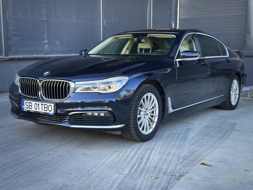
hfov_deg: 39.7
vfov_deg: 30.3
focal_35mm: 48
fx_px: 351
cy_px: 95
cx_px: 126
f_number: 1.78
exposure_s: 1/234
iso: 80
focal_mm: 6.86
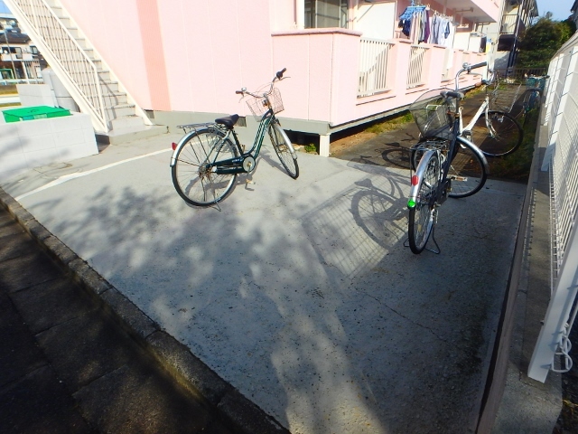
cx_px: 289
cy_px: 217
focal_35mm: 21
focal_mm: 3.7
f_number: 6
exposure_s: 1/640
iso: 125
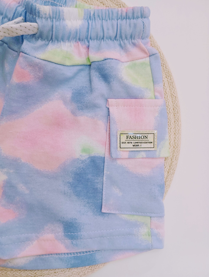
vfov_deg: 63.4
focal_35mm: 28
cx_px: 104
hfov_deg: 49.9
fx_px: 225
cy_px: 138
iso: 233
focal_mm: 4.27
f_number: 1.8
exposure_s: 1/50
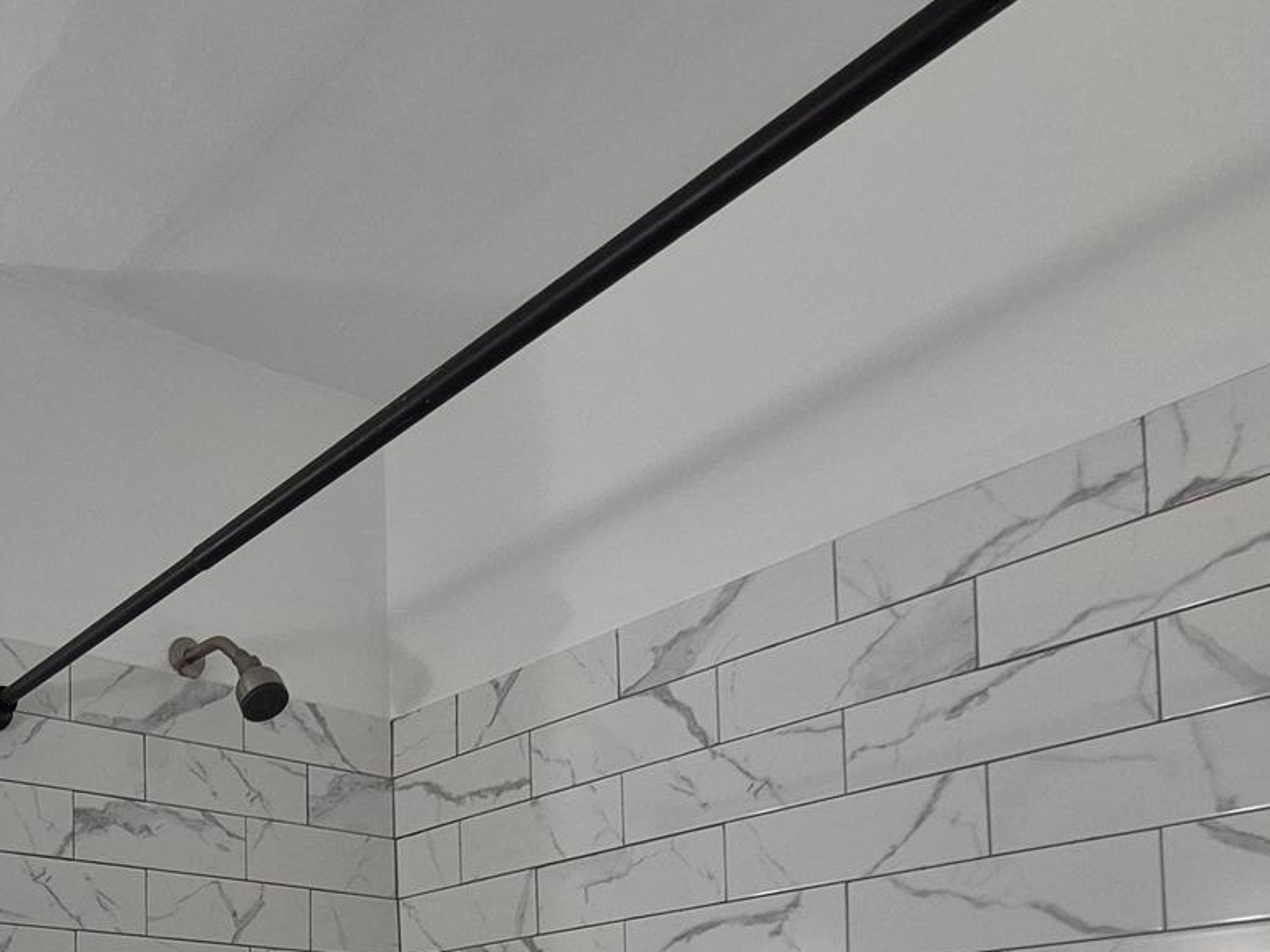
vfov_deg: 34.6
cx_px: 96
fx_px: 1247
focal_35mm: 34
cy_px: 1101
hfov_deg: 47.7
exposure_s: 1/60
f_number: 2.2
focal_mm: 1.74
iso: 80
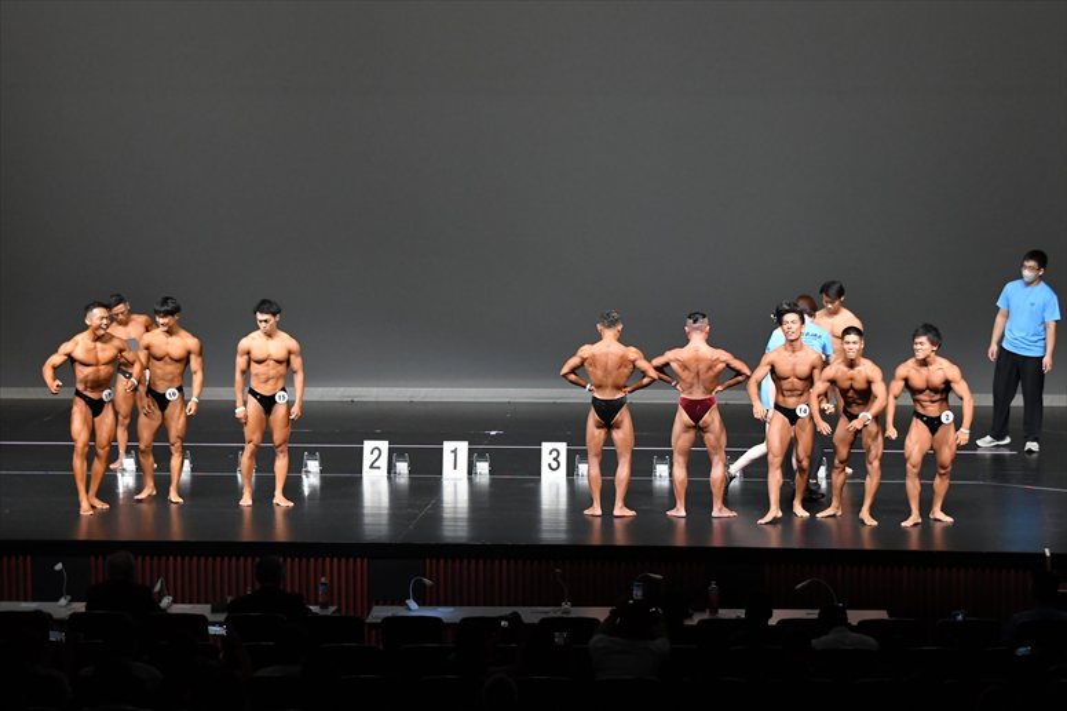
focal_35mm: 105
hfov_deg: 19.5
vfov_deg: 13.0
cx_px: 534
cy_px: 356
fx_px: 3111
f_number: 5.6
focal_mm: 70
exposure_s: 1/400
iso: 4000
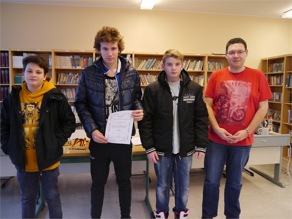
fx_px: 236
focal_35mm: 28
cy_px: 110
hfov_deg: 63.4
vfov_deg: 49.7
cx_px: 146
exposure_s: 1/60
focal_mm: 14
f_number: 3.5
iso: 640
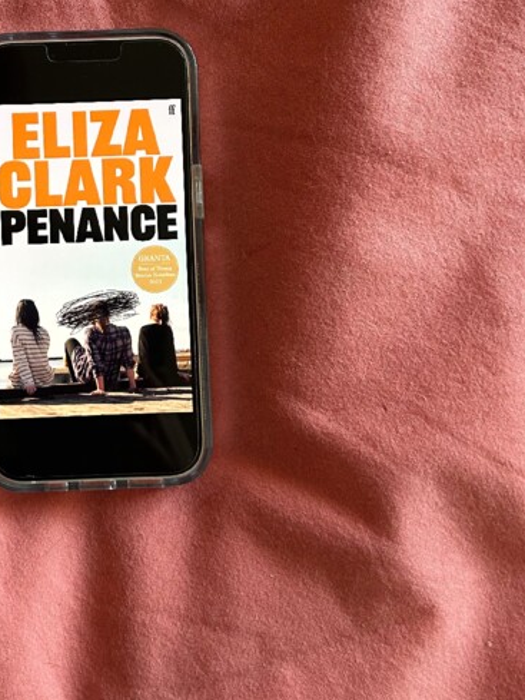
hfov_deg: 27.9
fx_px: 1031
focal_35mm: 51
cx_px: 99
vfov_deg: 37.0
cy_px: 226
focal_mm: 5.7
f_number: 1.5
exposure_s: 1/60
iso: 160
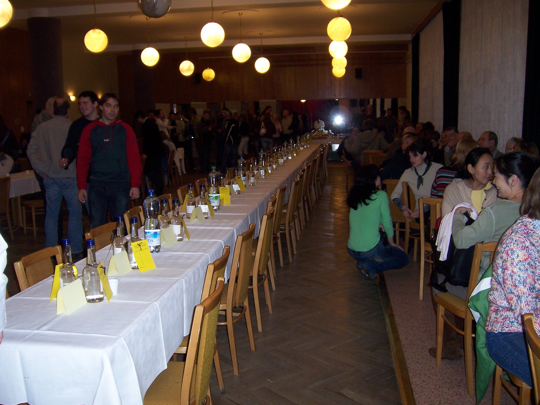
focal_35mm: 36
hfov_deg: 51.4
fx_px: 562
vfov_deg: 39.7
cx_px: 270
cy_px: 202
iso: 125
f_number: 2.8
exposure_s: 1/60
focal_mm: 6.2
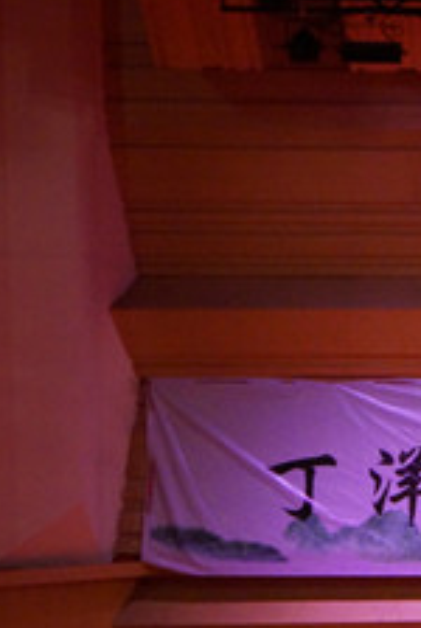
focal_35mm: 172
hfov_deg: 7.7
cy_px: 514
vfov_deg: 11.9
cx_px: 820
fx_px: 3014
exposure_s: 1/100
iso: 3200
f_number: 4.5
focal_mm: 43
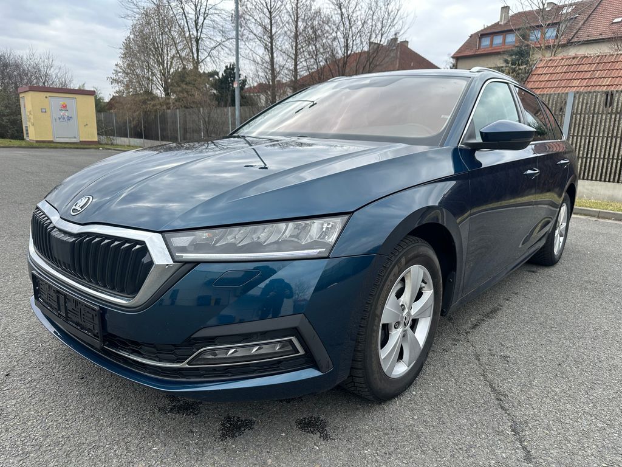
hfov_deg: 71.6
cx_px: 311
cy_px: 234
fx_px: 431
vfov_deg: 56.8
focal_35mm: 24
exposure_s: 1/1119
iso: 80
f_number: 1.78
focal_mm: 6.86
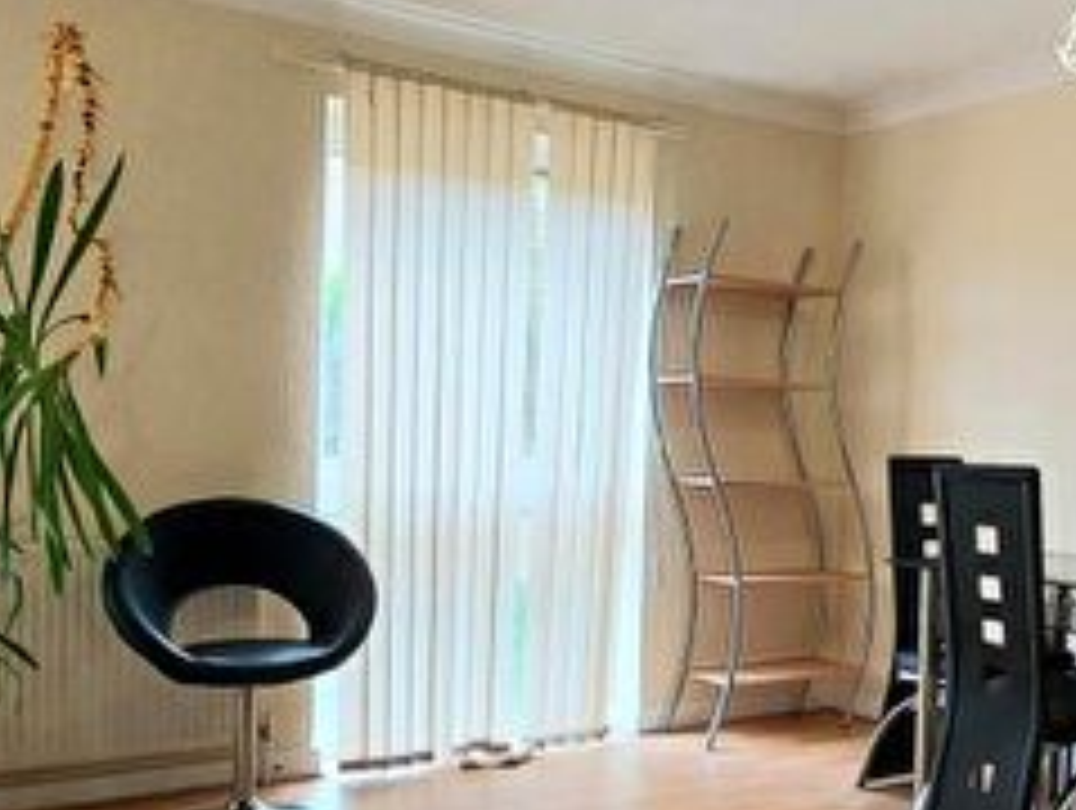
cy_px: 457
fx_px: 1183
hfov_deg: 48.1
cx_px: 720
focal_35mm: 38
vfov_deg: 37.8
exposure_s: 1/120
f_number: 2.2
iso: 100
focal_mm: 1.74
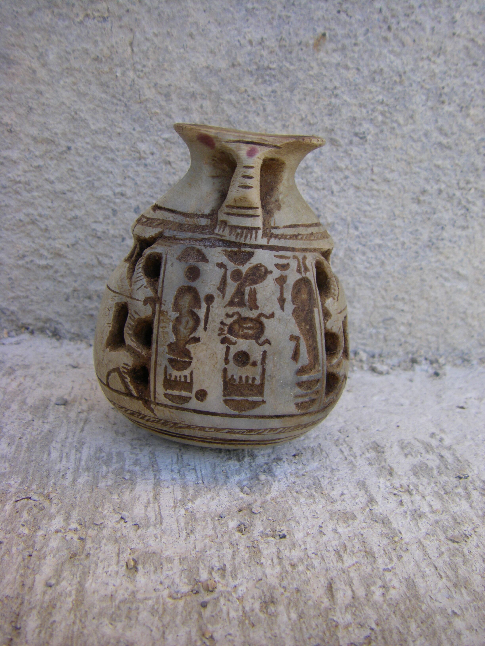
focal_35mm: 38
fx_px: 710
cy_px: 323
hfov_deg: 37.7
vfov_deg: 49.0
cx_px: 242
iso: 100
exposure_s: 1/50
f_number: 3.5
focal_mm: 6.3
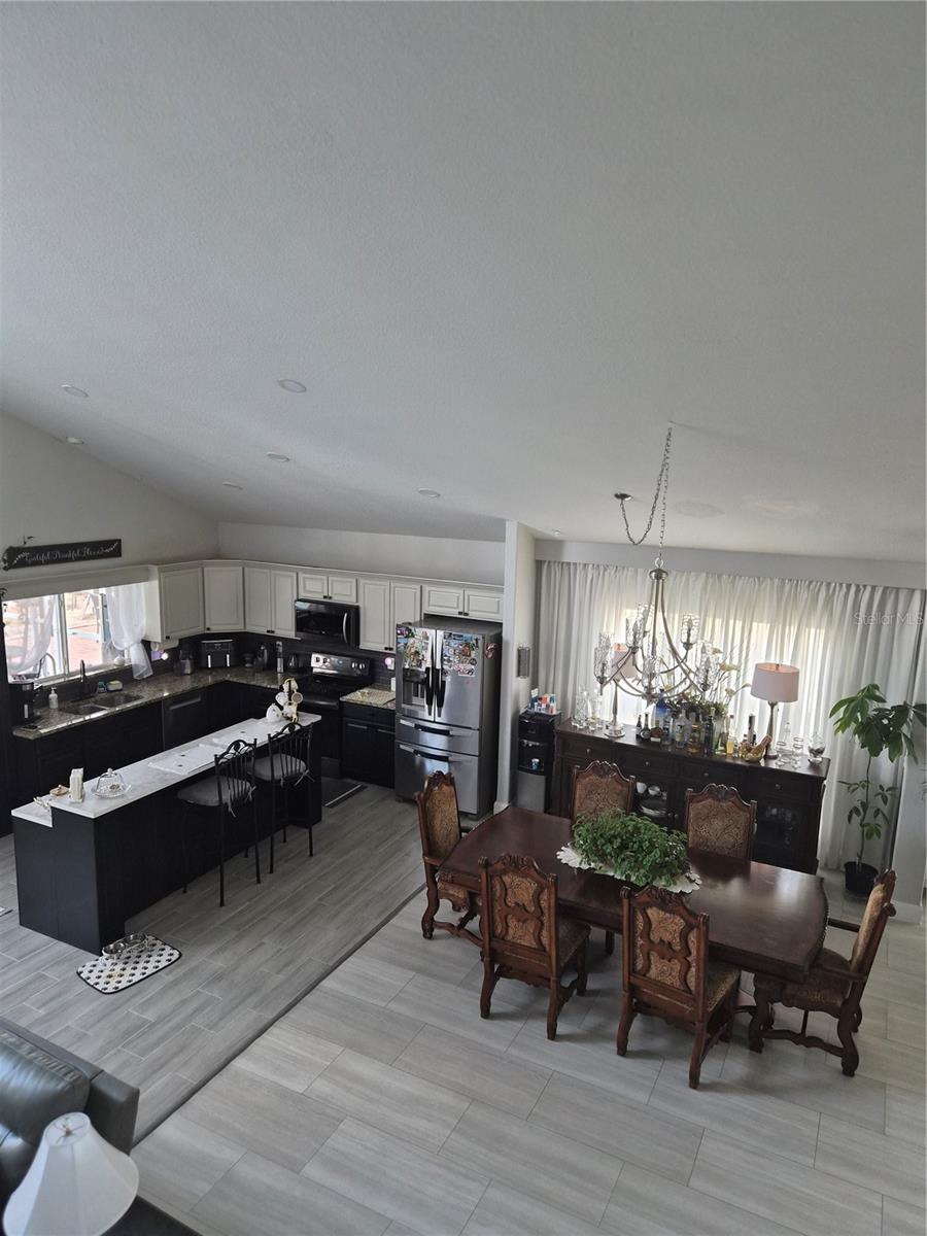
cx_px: 464
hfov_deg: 58.9
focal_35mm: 23
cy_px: 618
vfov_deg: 73.9
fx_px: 821
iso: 250
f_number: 1.8
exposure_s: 1/120
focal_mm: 5.4
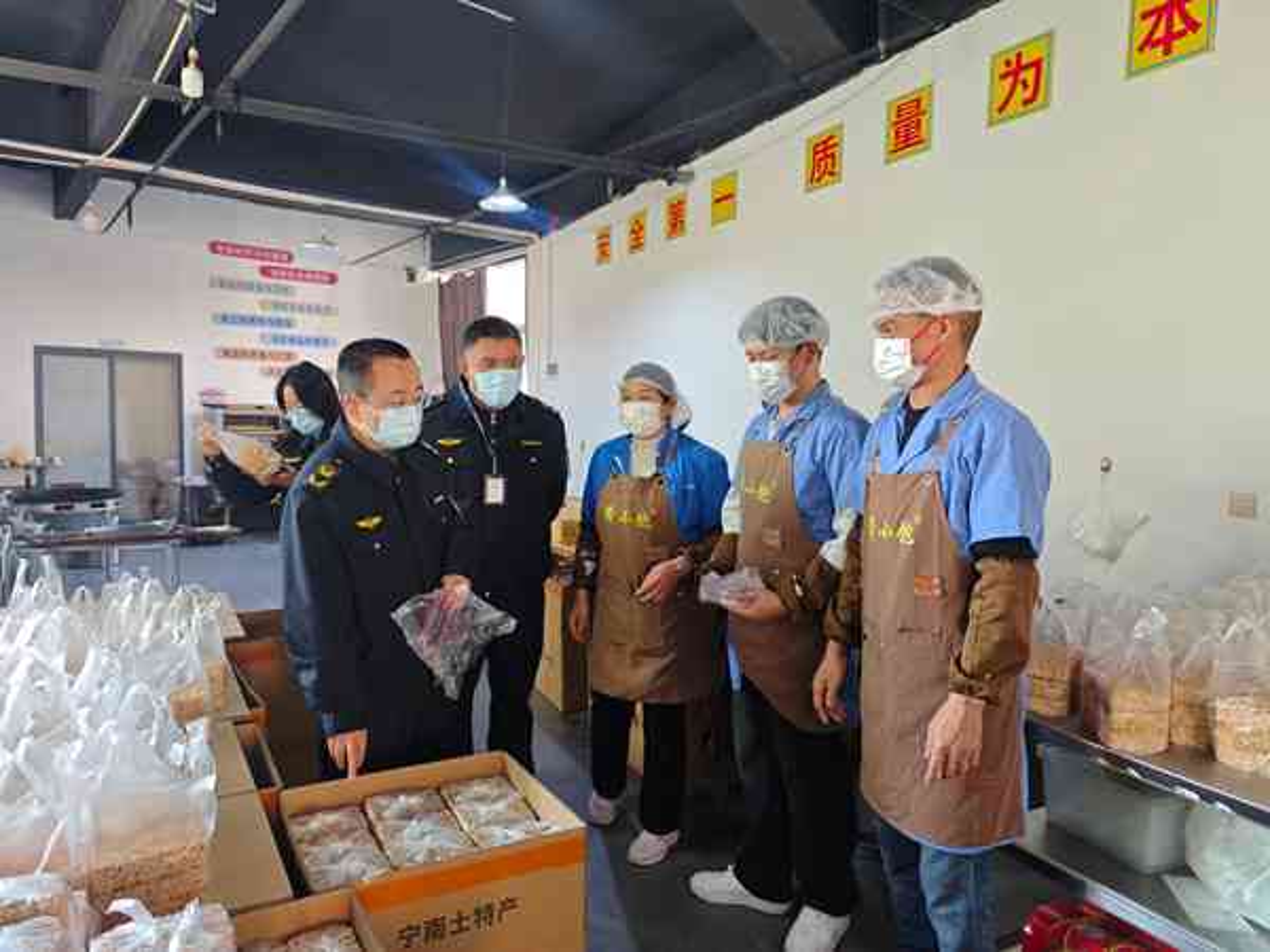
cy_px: 476
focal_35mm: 23
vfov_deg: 58.9
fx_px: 844
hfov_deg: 73.9
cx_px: 635
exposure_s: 1/53.2
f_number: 1.63
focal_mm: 8.72
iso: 250
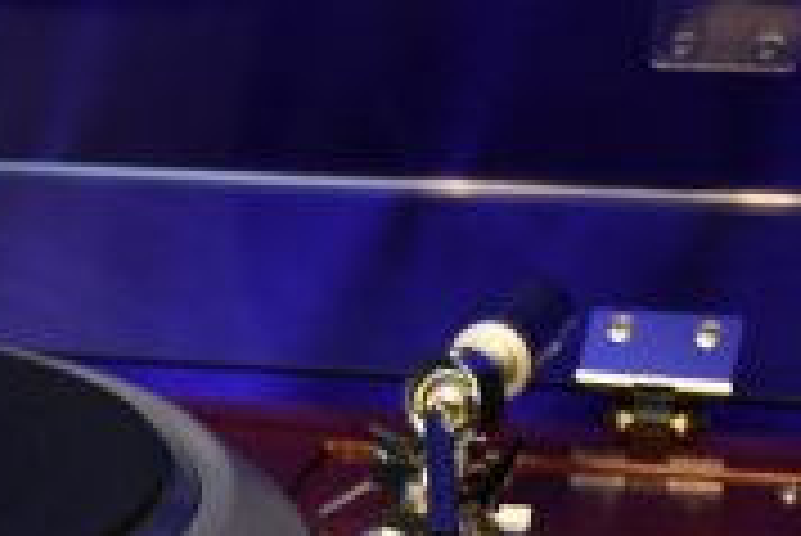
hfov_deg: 12.2
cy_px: 757
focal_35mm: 162
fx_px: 3607
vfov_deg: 8.3
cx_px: -297
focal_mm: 32
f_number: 5.6
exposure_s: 1/30
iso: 1600
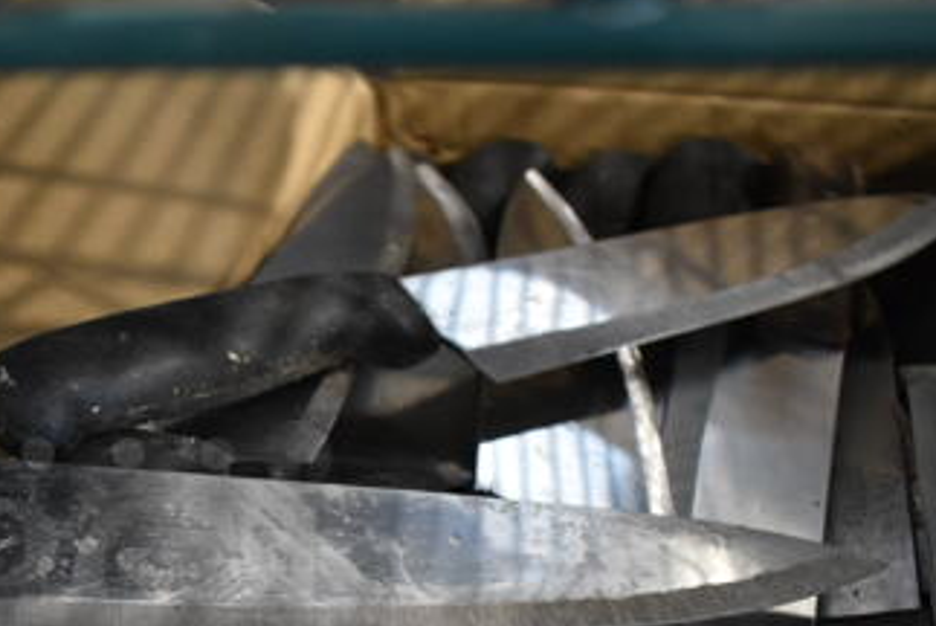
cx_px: 128
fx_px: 1327
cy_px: 571
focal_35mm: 51
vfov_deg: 25.7
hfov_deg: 36.8
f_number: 3.5
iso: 1100
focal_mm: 18
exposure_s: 1/30
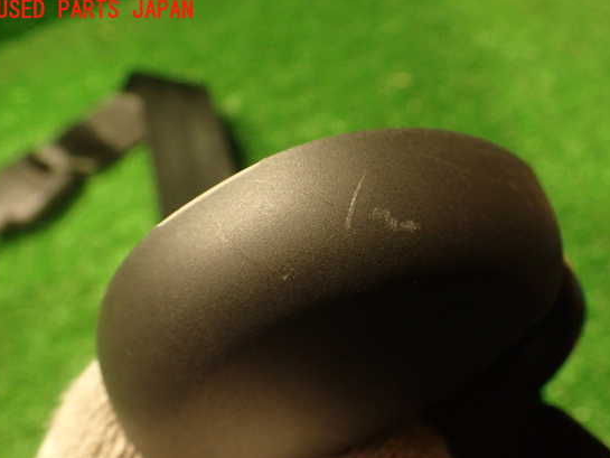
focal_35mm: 33
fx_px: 582
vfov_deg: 42.9
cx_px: 326
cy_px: 249
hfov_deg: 55.3
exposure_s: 1/30
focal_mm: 5.4
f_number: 2.3
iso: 800
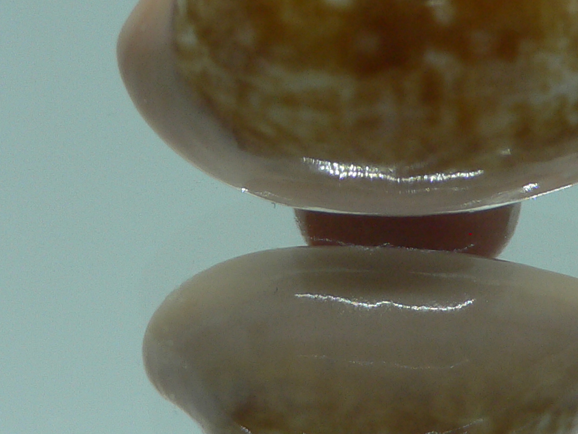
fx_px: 1336
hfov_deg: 24.3
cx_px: 396
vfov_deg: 18.4
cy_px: 136
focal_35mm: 80
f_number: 2.8
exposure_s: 1/60
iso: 80
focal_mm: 4.6
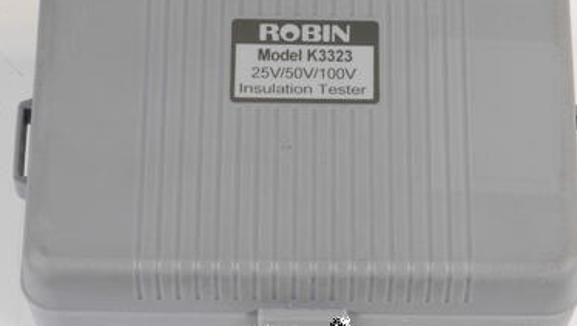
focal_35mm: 142
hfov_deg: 15.1
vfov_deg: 8.6
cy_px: 173
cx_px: 304
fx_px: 2174
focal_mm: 61
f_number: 22
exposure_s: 1
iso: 800
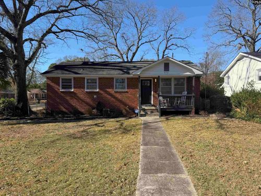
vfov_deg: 56.8
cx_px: 130
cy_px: 98
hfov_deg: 71.6
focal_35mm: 24
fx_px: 181
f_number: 1.78
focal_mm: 6.76
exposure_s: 1/2801
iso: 80
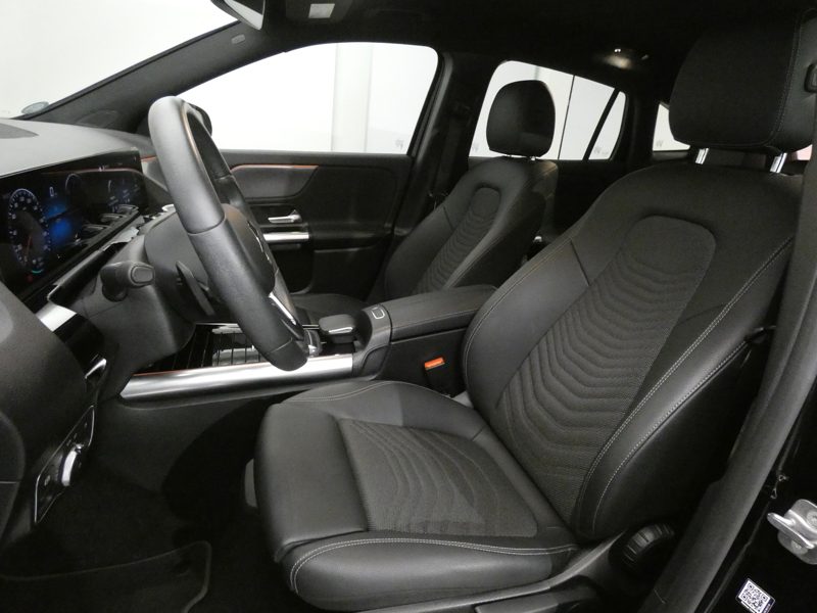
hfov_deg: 81.7
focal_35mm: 20
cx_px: 408
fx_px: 472
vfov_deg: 66.0
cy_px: 306
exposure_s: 1/30
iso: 1600
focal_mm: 3.6
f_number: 2.8
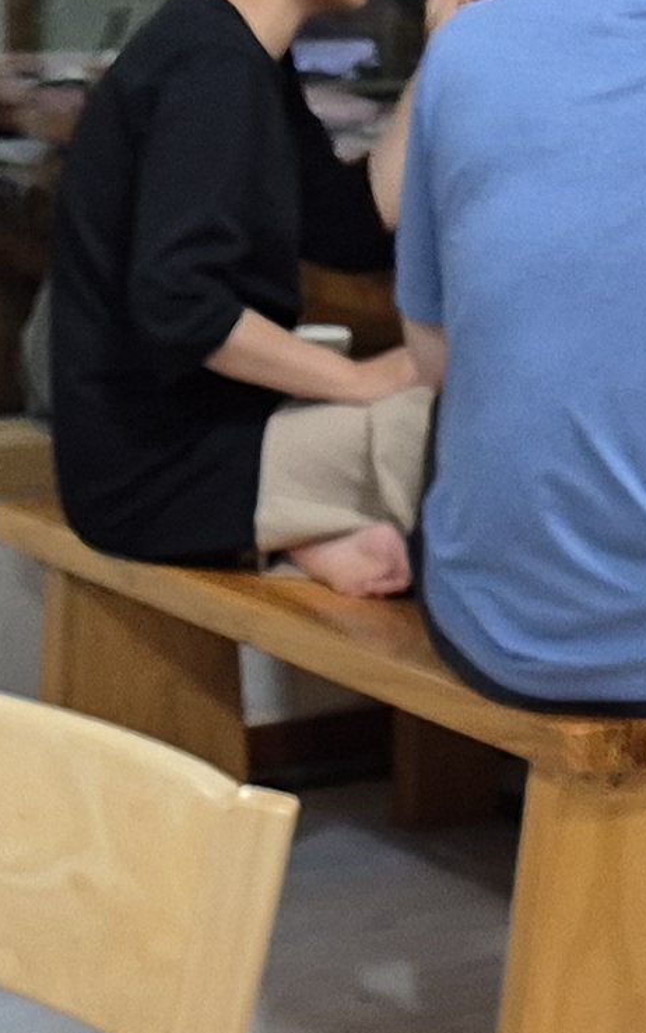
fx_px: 3718
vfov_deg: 14.9
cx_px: 194
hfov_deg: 9.9
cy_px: 1440
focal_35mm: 132
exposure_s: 1/120
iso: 250
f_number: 1.8
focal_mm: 5.4
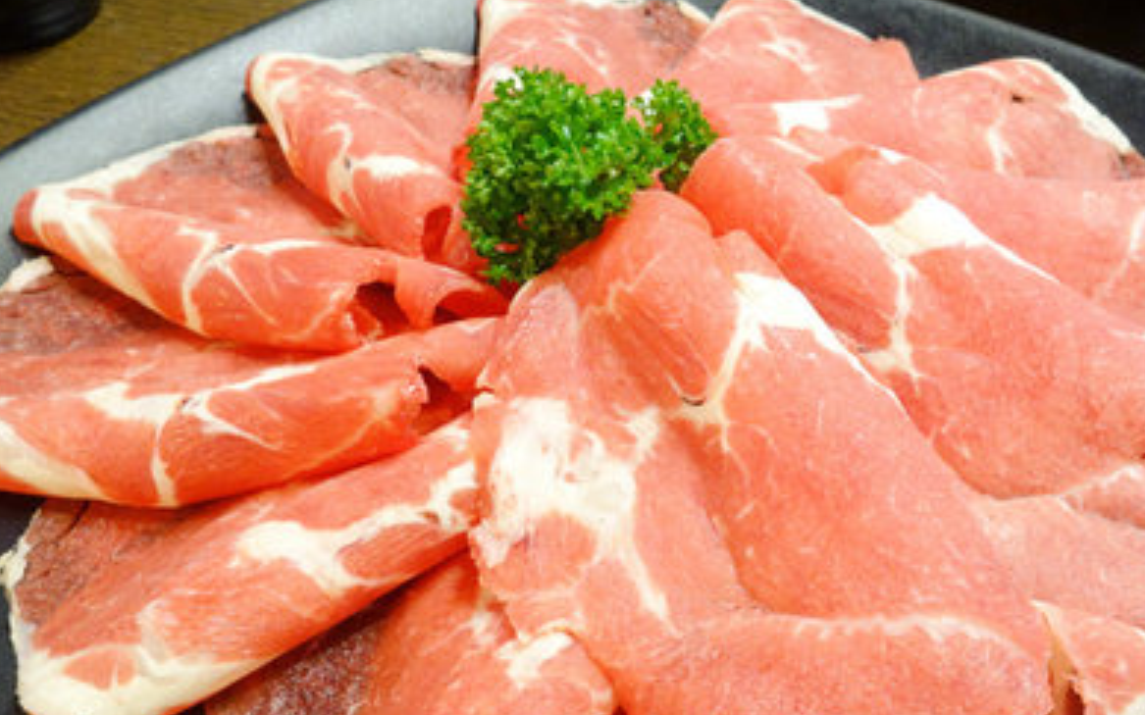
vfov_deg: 29.1
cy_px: 447
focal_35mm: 44
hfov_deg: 45.3
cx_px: 600
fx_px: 1373
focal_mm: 10.4
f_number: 8
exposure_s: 1/4
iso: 1250
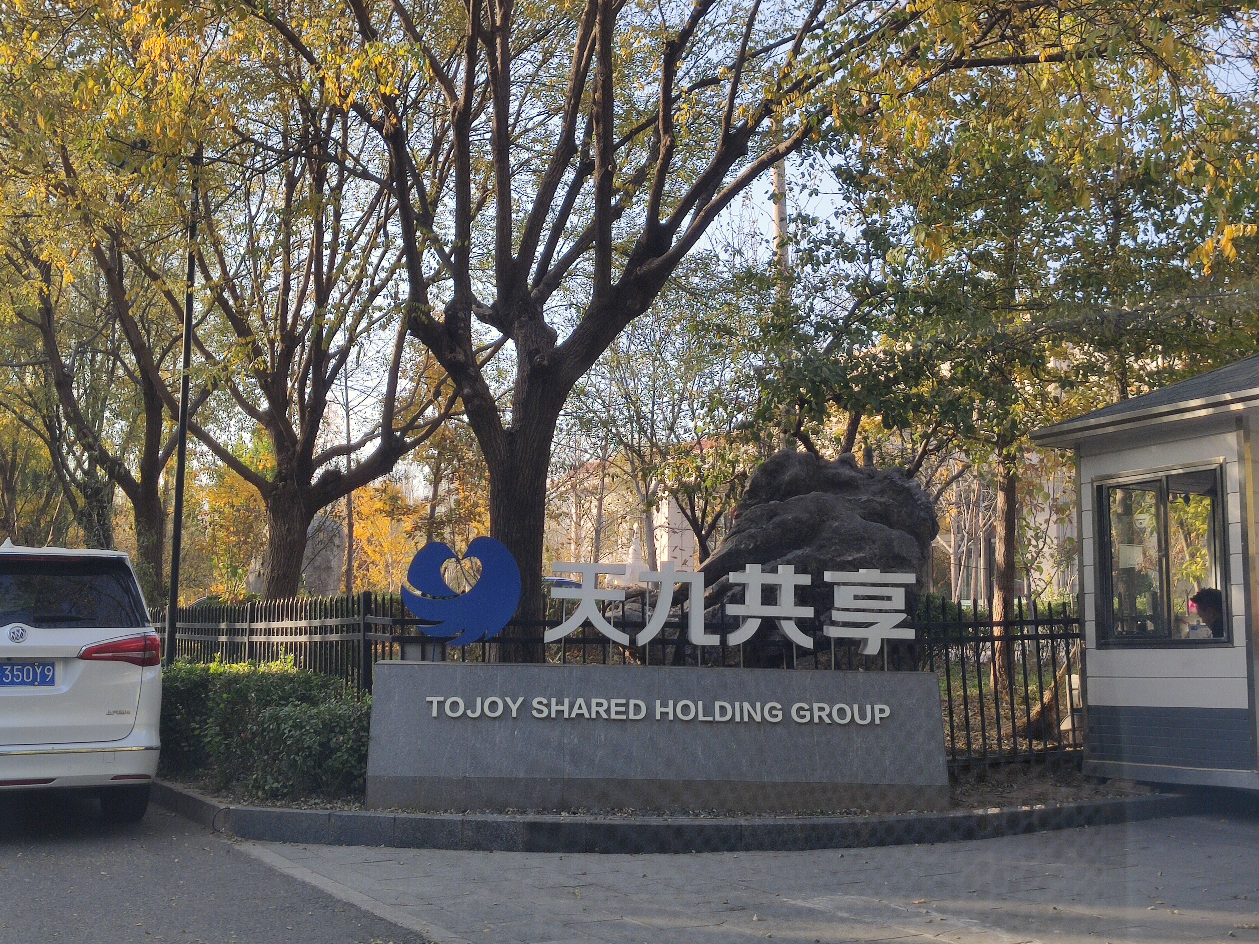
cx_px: 630
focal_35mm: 42
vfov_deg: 34.3
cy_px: 472
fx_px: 1528
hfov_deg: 44.8
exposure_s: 1/385
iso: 112
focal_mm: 4.75
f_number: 1.75
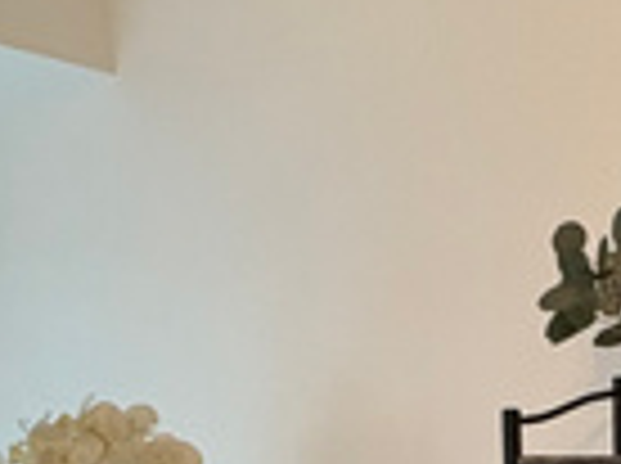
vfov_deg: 16.7
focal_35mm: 78
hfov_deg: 23.7
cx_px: 662
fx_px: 1397
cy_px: 739
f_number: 2.2
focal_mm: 2.22
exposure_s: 1/60
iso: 500
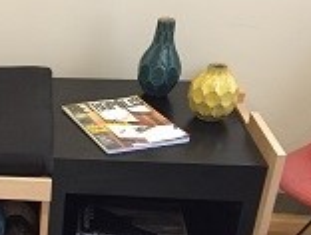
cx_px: -70
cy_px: 161
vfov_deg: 19.4
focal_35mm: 76
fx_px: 685
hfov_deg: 23.3
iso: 160
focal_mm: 4.15
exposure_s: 1/30
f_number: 2.2
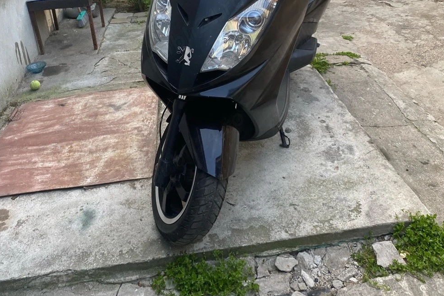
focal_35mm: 37
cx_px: 225
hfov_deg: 51.9
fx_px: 456
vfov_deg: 34.5
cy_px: 49
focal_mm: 4.25
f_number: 1.8
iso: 64
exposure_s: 1/121
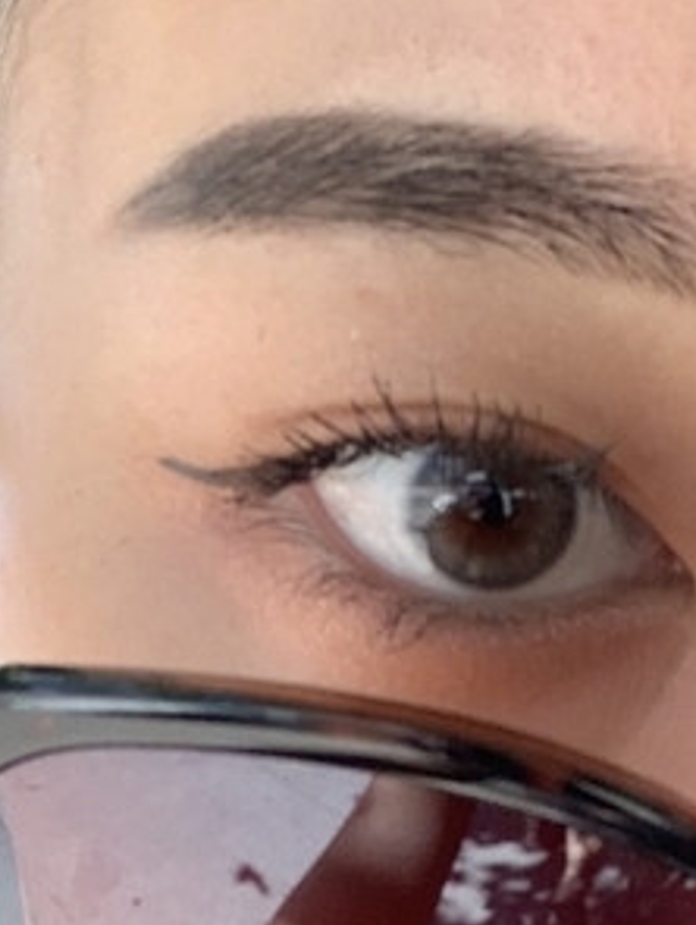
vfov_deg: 14.9
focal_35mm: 130
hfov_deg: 11.4
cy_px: 931
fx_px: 3478
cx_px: 583
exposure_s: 1/121
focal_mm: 2.87
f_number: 2.2
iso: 40
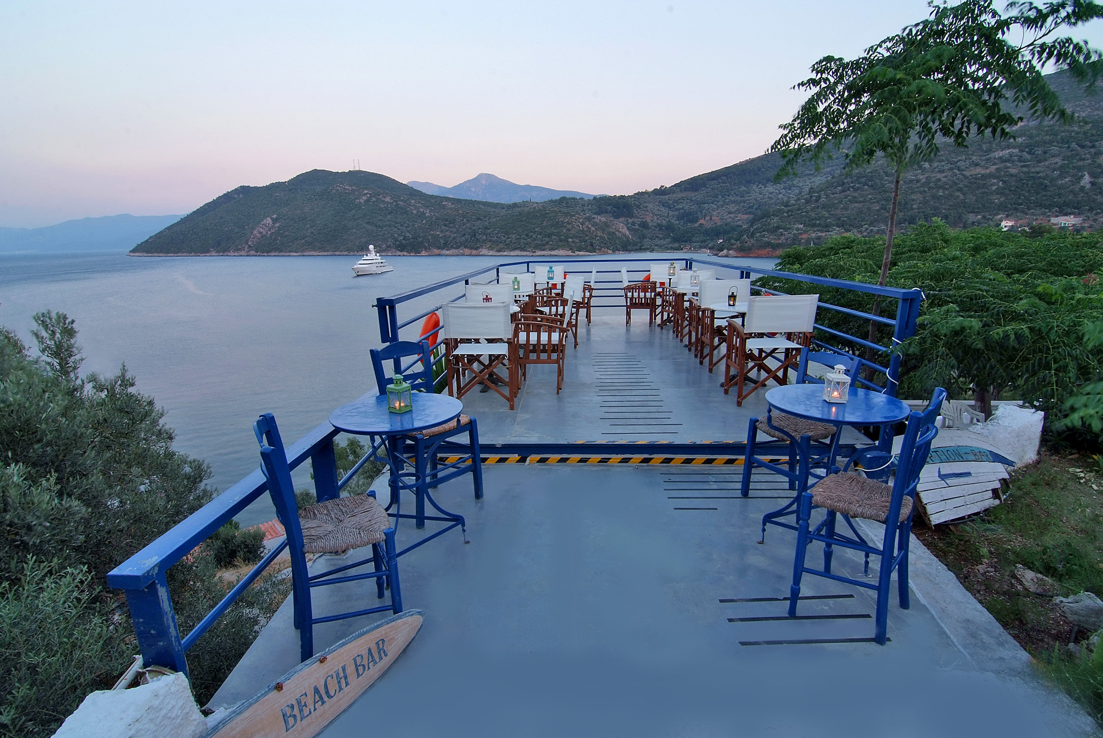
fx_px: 521
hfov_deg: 93.2
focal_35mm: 17
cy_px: 369
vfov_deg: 70.6
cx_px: 552
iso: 125
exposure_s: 1/2
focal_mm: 11
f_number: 14
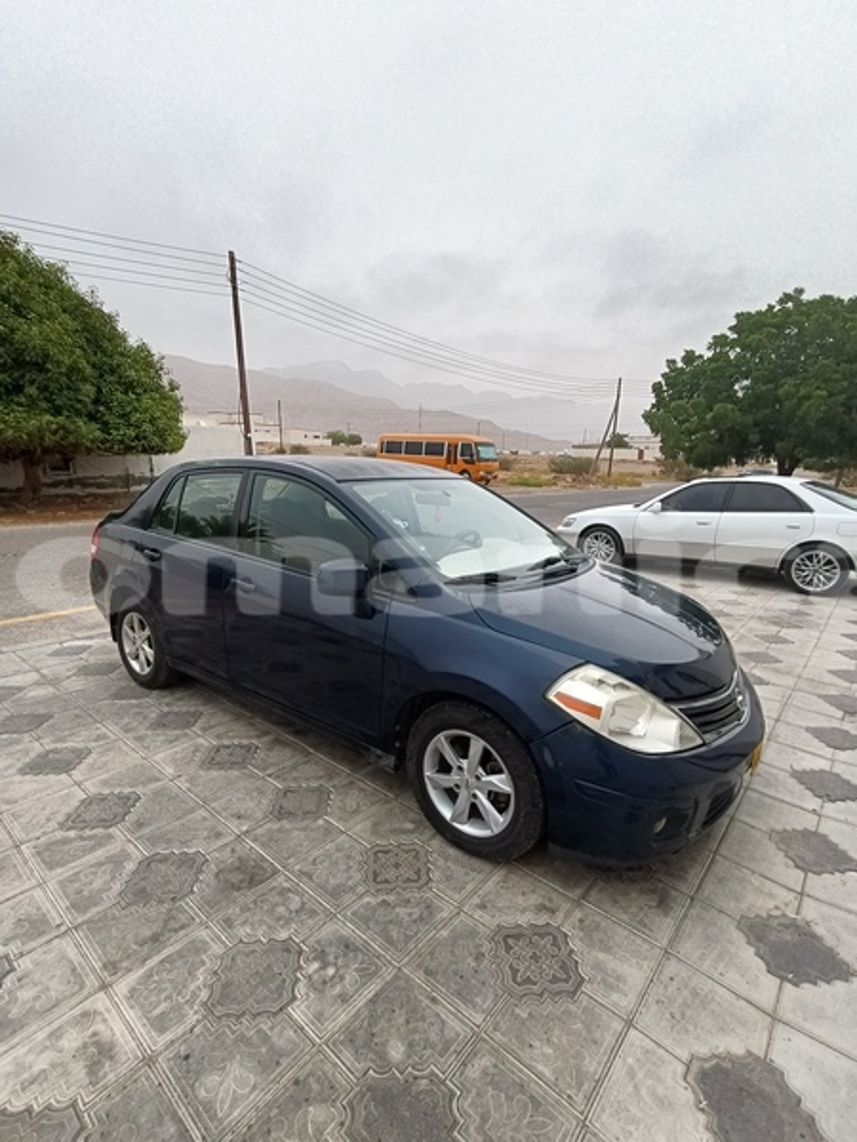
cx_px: 428
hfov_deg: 78.1
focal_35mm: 16
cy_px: 571
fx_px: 528
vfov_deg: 94.5
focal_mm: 1.68
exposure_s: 1/111
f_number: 2.2
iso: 64
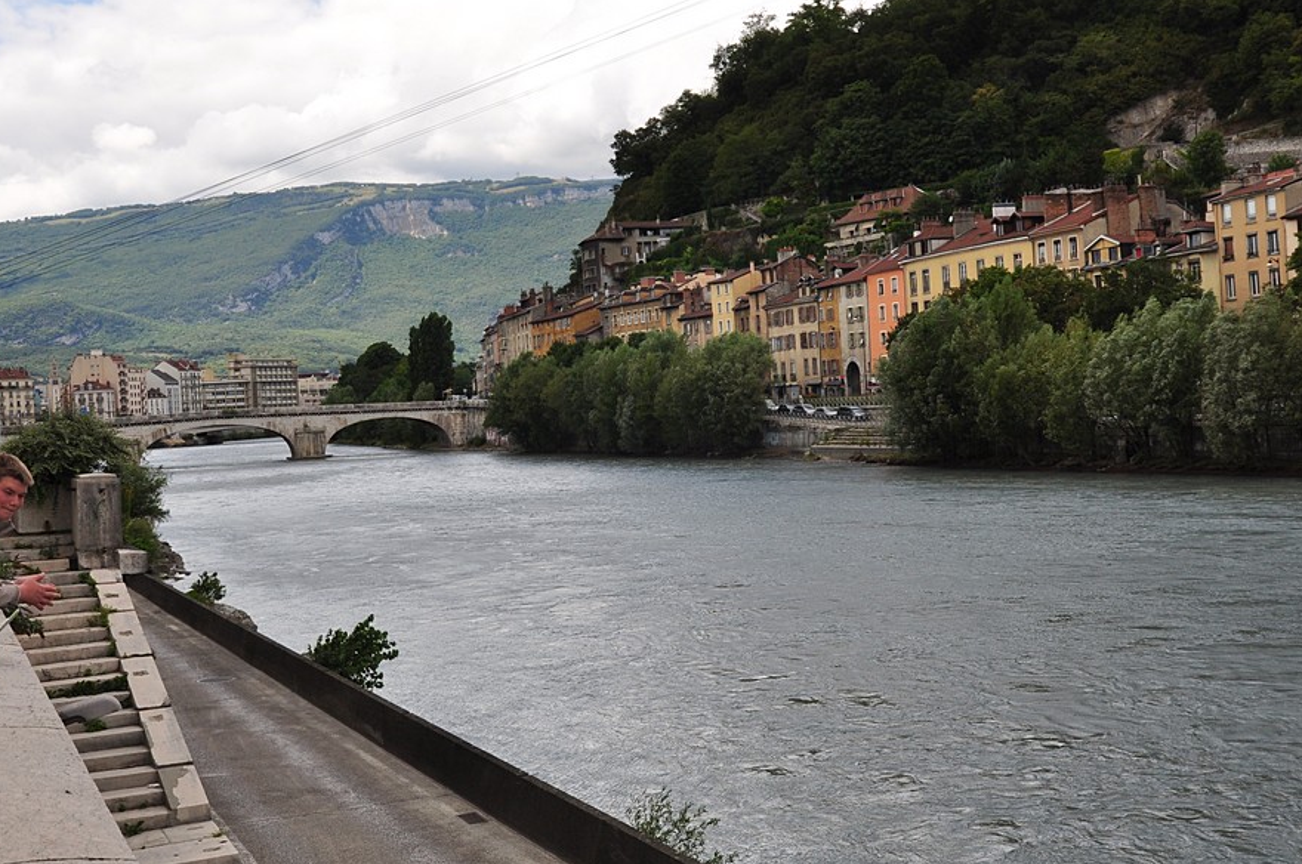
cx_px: 611
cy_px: 394
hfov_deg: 43.6
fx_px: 1625
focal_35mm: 45
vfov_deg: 29.8
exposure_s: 1/250
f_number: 10
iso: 200
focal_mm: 22
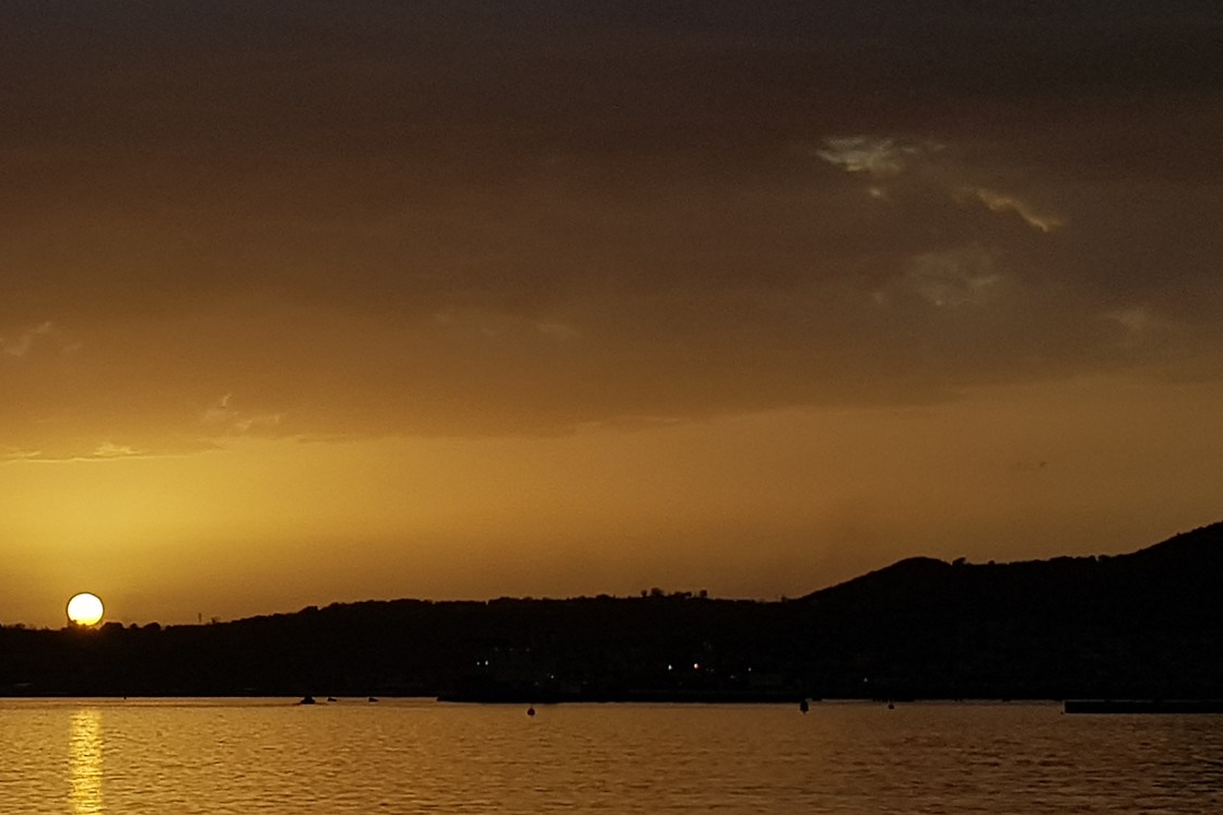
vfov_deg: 23.3
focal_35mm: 58
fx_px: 1970
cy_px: 519
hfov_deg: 32.3
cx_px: 60
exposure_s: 1/2408
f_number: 1.7
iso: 40
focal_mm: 4.2
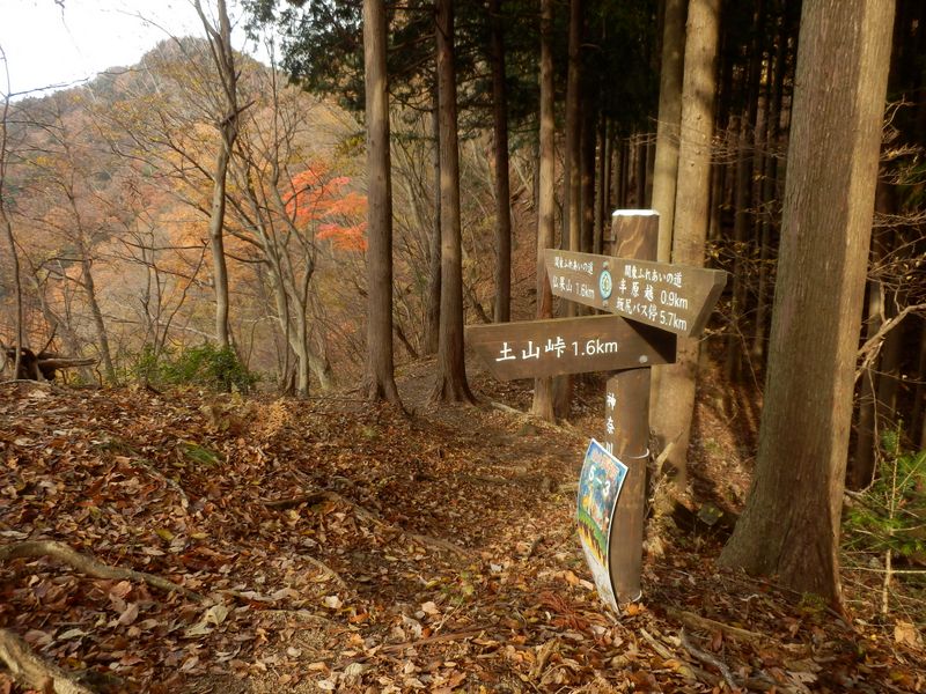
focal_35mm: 24
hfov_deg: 71.6
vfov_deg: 56.8
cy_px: 347
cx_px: 463
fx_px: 642
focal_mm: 4.2
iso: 80
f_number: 3
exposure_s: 1/100
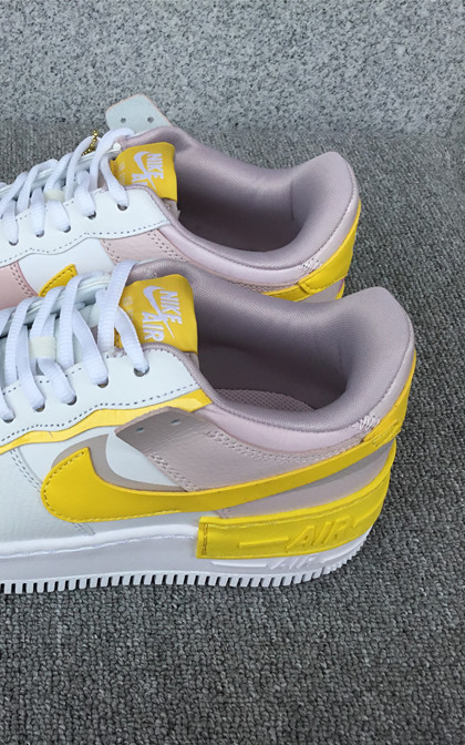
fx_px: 892
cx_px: 46
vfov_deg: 45.3
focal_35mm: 44
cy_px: 373
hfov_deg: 28.1
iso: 25
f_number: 2.4
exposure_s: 1/522
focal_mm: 3.3
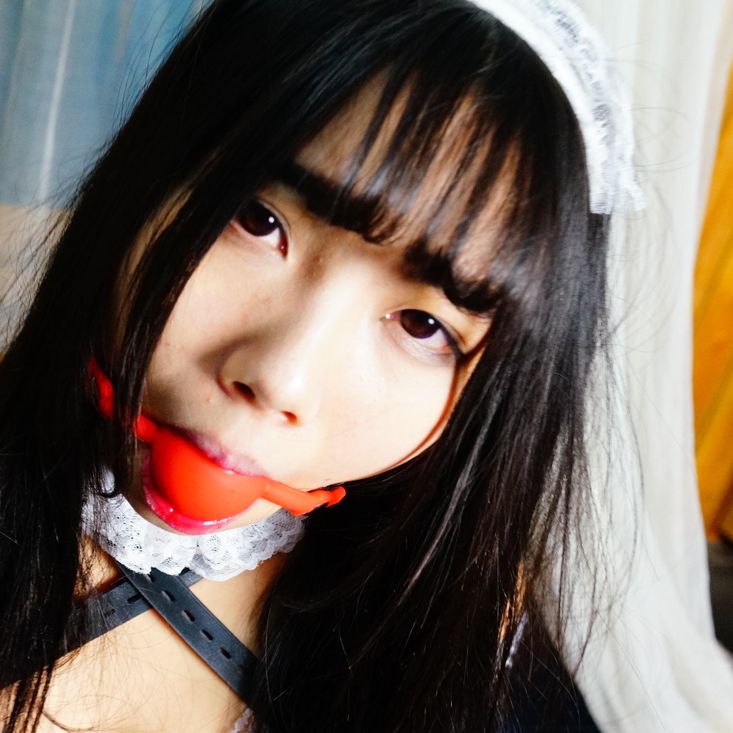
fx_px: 1174
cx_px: 176
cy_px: 383
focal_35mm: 49
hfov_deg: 33.9
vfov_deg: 34.7
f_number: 4
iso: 2000
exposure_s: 1/60
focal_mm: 24
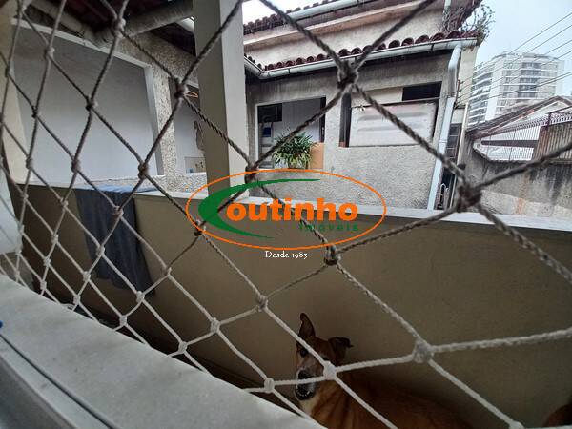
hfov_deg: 106.2
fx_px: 215
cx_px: 286
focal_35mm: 13
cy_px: 214
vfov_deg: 89.9
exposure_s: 1/120
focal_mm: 1.42
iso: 64
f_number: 2.2
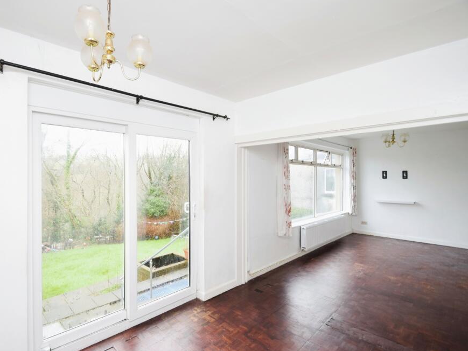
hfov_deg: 90.5
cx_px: 202
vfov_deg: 74.7
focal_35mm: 17
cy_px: 178
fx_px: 230
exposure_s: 1/10
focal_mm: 10
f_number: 4.5
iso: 200
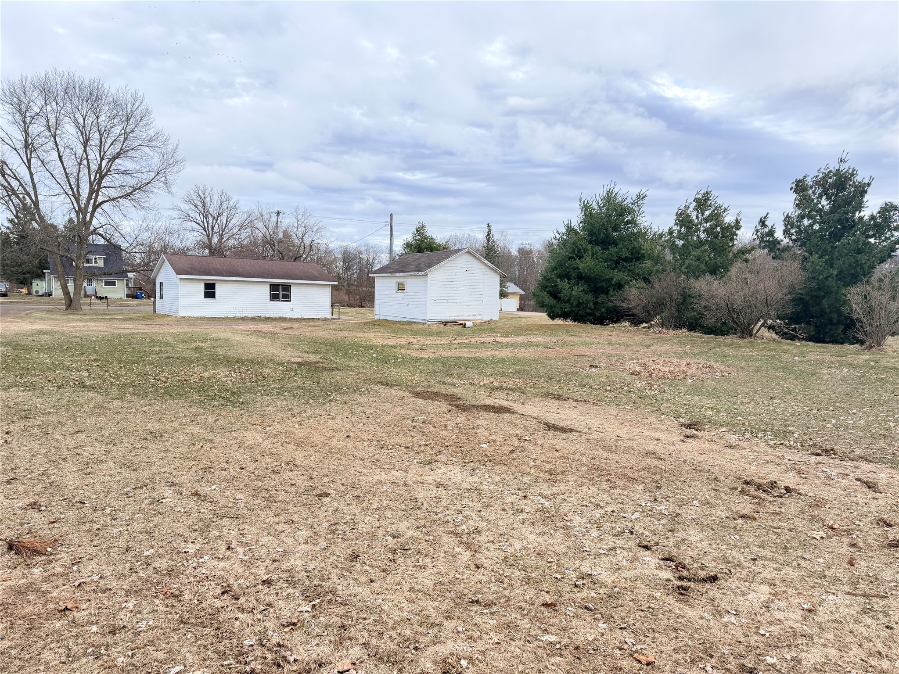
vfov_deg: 56.8
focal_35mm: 24
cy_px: 337
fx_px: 623
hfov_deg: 71.6
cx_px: 450
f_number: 1.78
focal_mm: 6.76
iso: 100
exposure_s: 1/1192
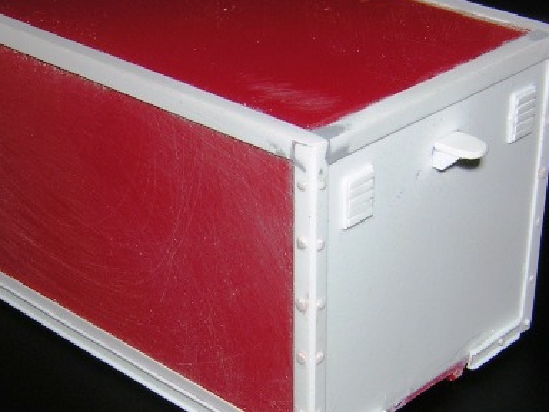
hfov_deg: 23.0
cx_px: 229
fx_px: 1348
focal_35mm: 85
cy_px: 237
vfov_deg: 17.4
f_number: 6.2
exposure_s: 1/60.1
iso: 100
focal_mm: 6.6
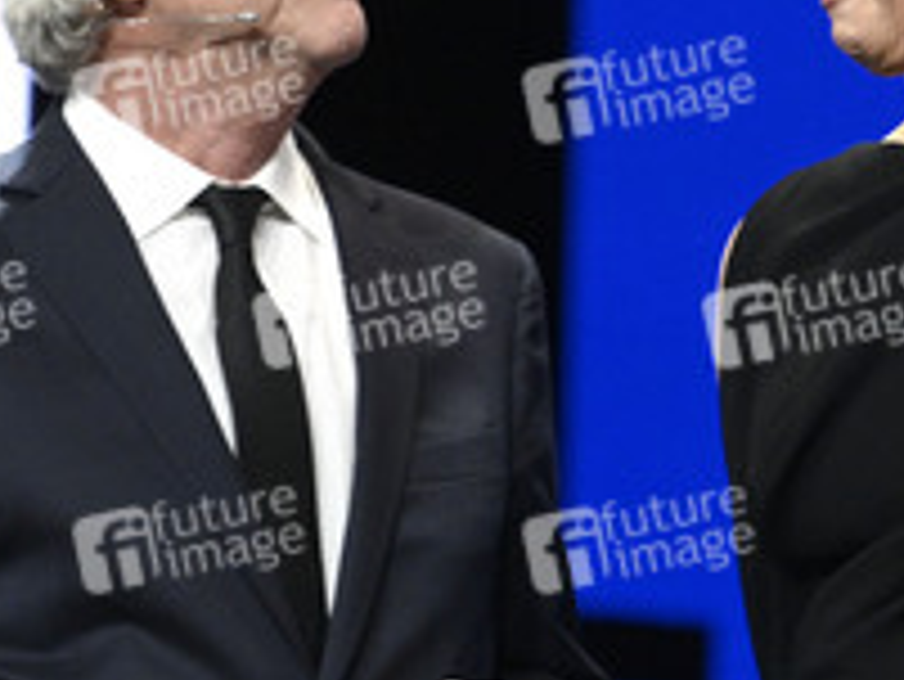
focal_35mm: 474
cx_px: 699
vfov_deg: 3.1
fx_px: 12386
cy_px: 203
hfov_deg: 4.2
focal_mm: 220
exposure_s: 1/200
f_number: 5.6
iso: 10000
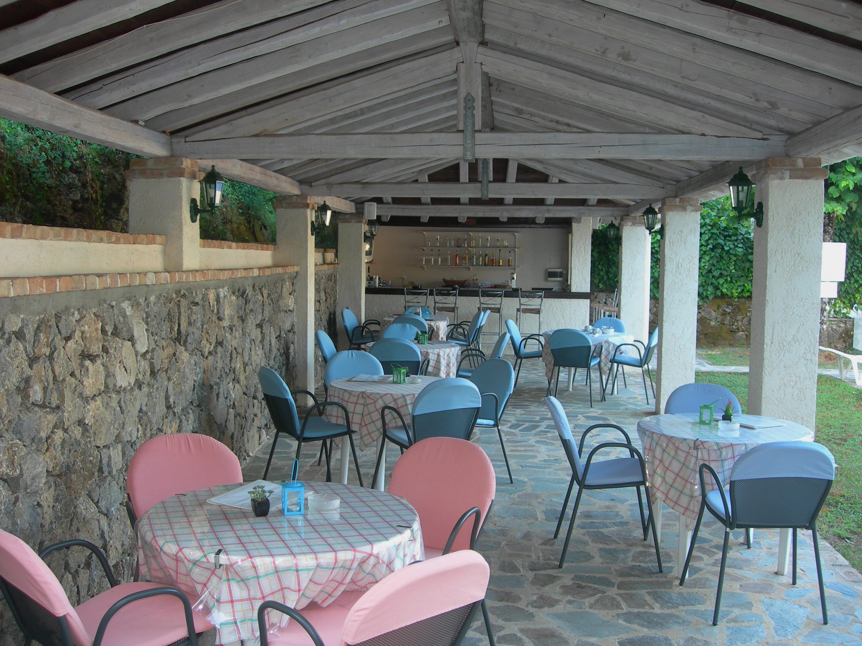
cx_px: 431
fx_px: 946
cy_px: 323
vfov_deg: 37.7
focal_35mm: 38
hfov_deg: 49.0
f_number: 2.8
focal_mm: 7.8
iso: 50
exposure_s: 1/30
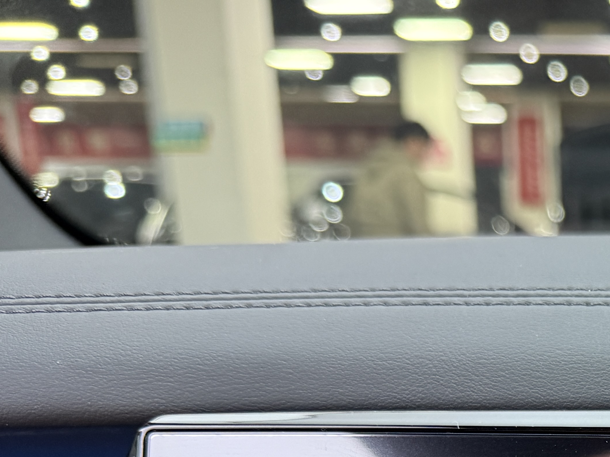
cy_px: 596
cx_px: 765
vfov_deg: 20.6
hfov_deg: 26.0
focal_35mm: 65
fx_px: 1145
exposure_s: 1/60
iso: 400
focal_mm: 6.76
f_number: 1.78
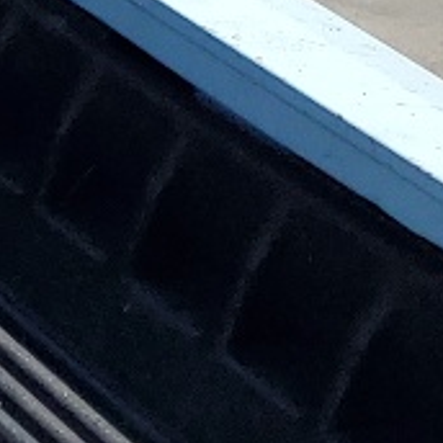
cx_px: -1445
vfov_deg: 8.0
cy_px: -196
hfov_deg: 6.4
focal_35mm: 214
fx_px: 3098
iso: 50
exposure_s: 1/3333
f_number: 1.5
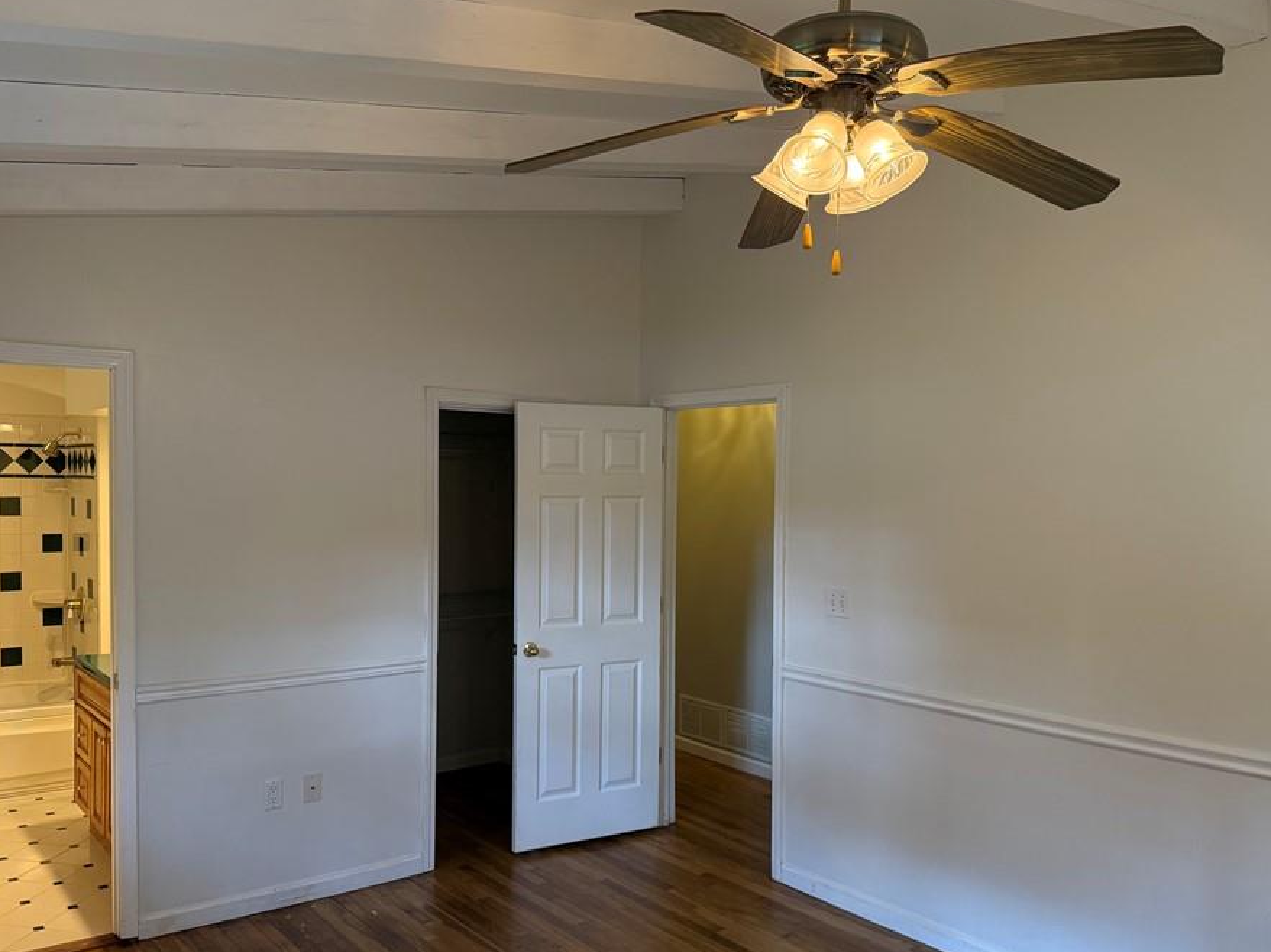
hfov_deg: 63.4
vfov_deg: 49.7
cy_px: 515
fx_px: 1028
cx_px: 601
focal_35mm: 28
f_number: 1.78
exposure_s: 1/120
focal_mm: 6.76
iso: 320
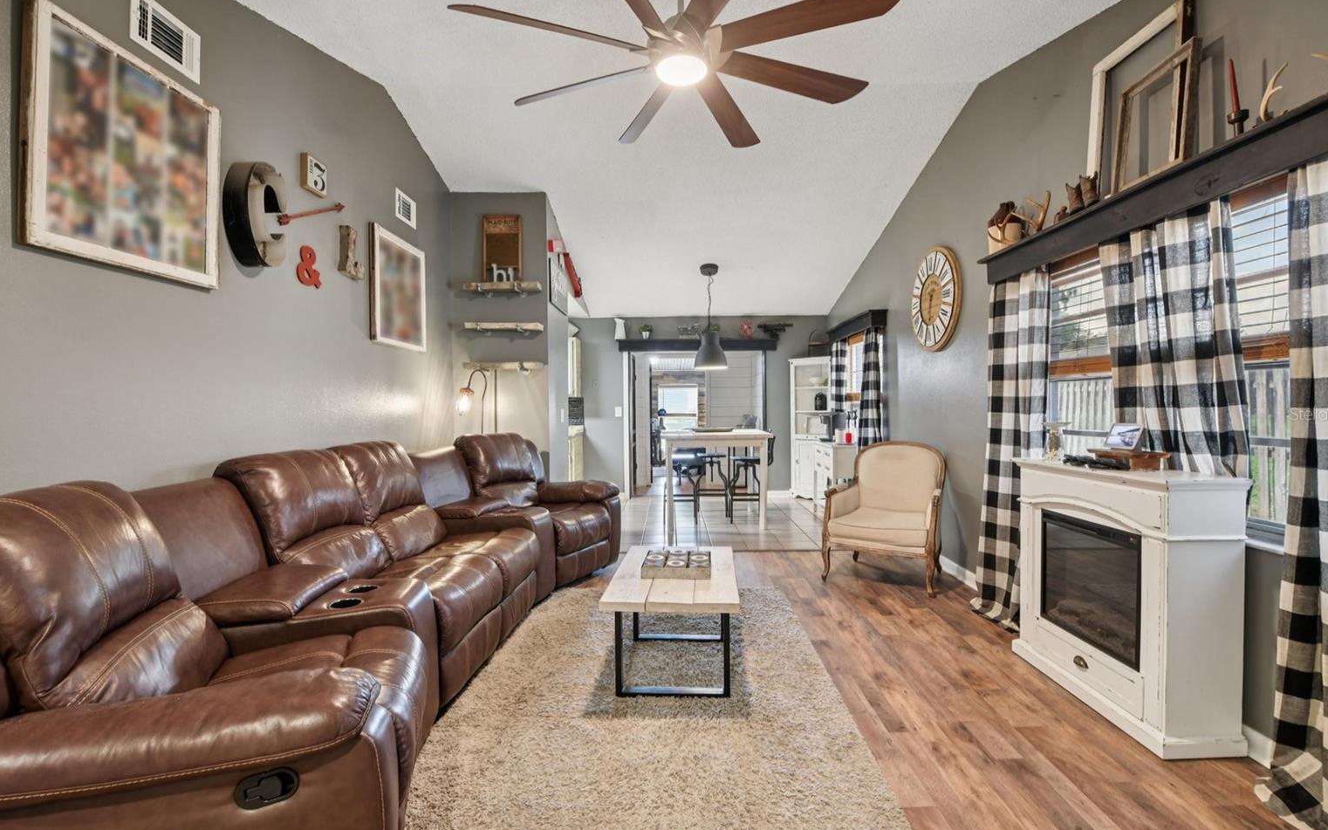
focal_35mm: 15
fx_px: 543
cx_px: 669
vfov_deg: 74.8
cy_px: 414
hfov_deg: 101.5
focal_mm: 14
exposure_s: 1/1.67
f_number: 8
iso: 400
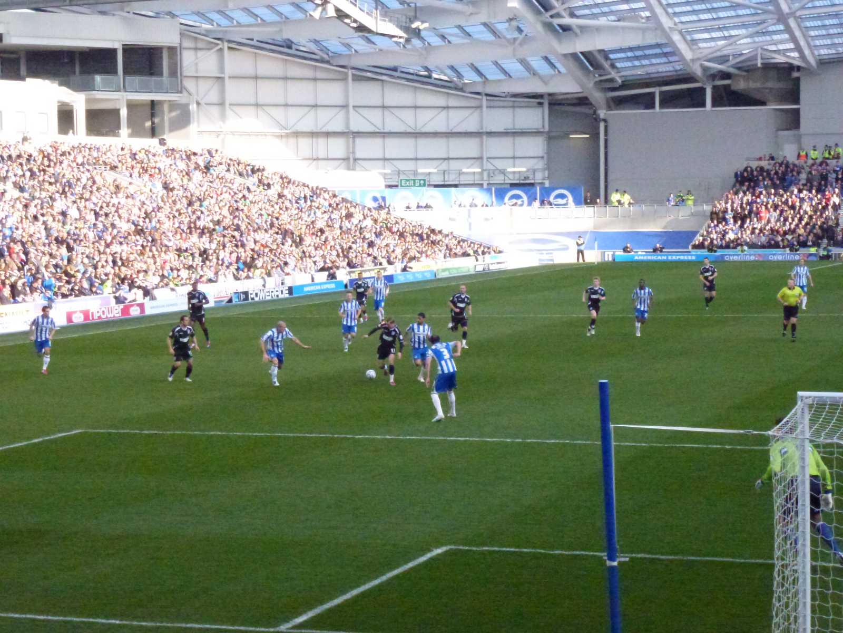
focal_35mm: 89
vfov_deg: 16.6
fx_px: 2167
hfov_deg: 22.0
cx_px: 422
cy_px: 316
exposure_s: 1/1600
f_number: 4.9
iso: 1600
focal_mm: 16
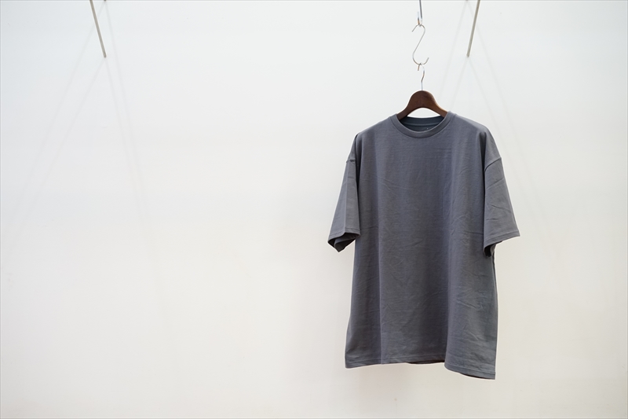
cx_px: 314
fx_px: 959
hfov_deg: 36.3
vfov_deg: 24.6
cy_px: 210
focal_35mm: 55
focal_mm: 55
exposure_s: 1/60
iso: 800
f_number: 4
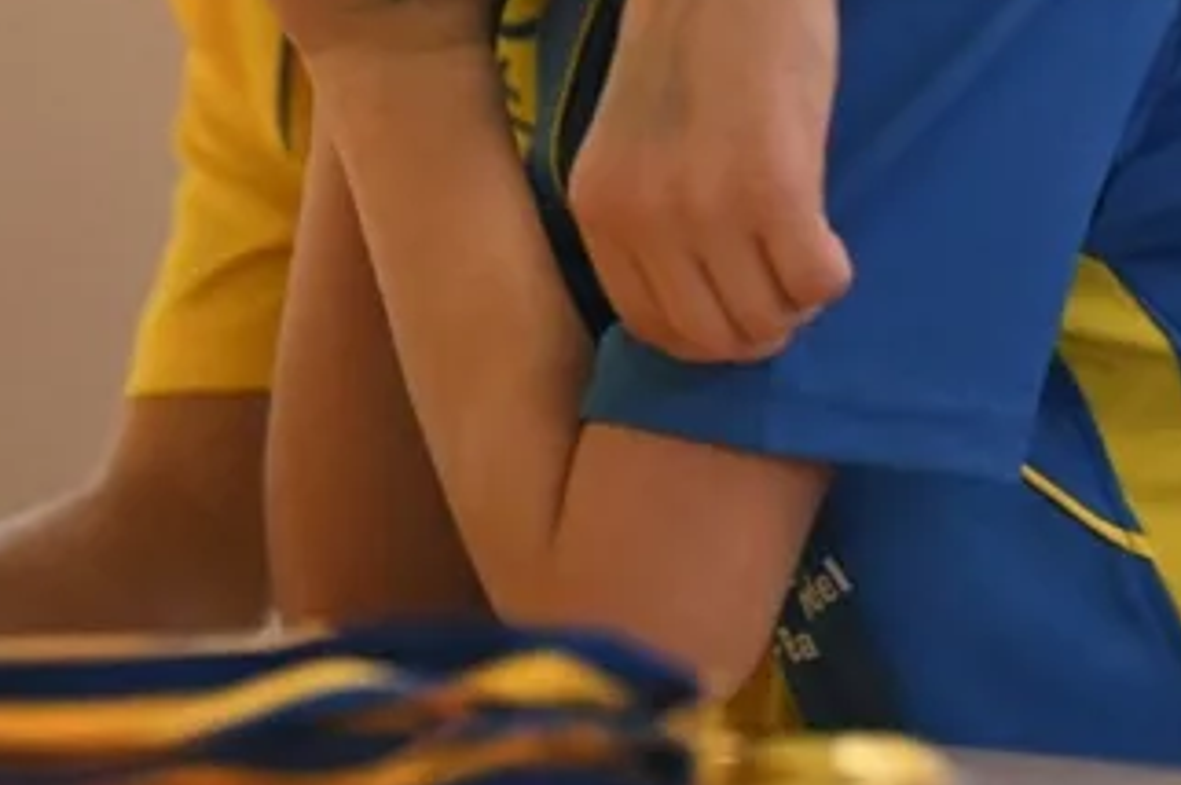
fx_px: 10225
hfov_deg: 6.6
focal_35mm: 312
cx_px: 286
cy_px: -213
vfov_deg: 4.4
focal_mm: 98
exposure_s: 1/1250
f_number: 2.8
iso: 8000
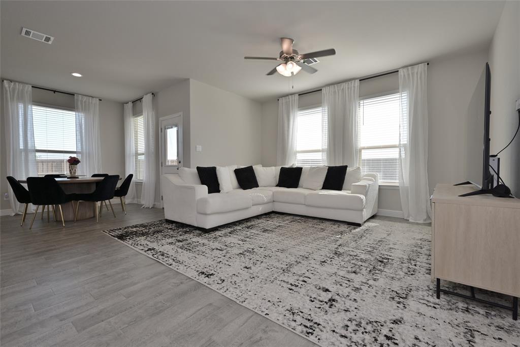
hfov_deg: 96.8
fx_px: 231
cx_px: 260
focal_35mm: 16
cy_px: 174
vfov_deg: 73.7
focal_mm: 16
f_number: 6.3
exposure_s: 1/160
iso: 200
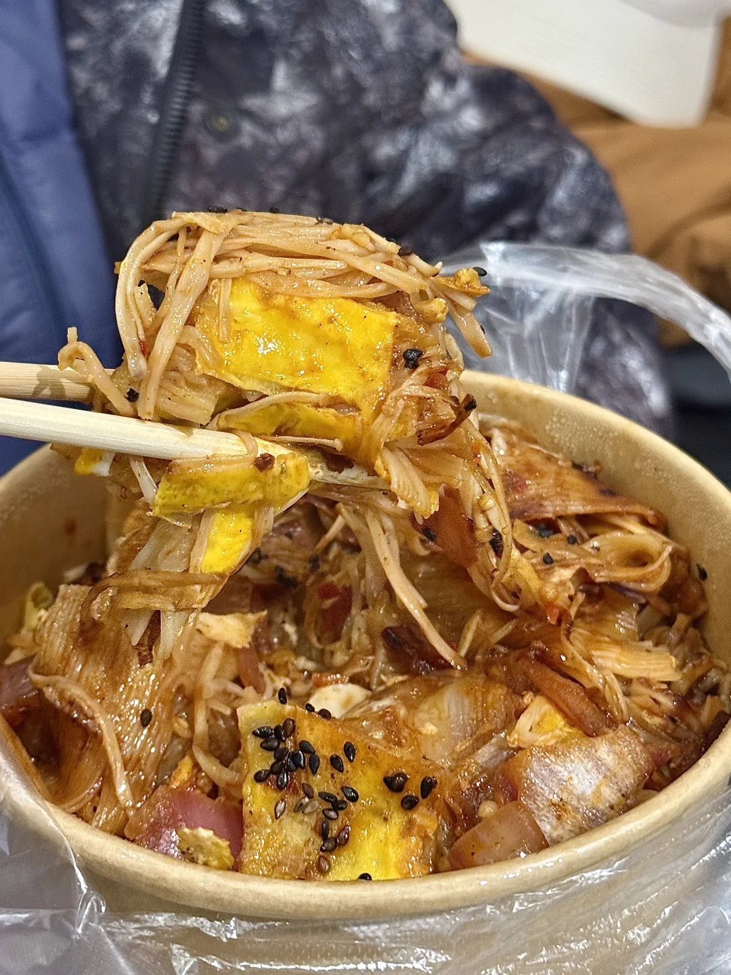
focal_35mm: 48
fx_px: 1352
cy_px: 488
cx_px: 366
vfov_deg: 39.7
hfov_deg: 30.3
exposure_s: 1/60
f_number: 1.78
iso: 250
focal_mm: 6.76
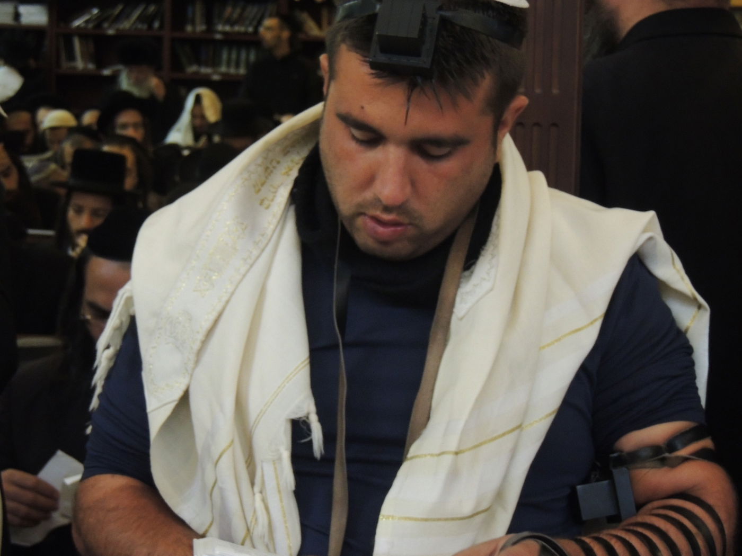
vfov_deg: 16.4
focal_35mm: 90
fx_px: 1929
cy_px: 278
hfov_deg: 21.8
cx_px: 371
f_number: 4.1
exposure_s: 1/60
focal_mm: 16
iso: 800
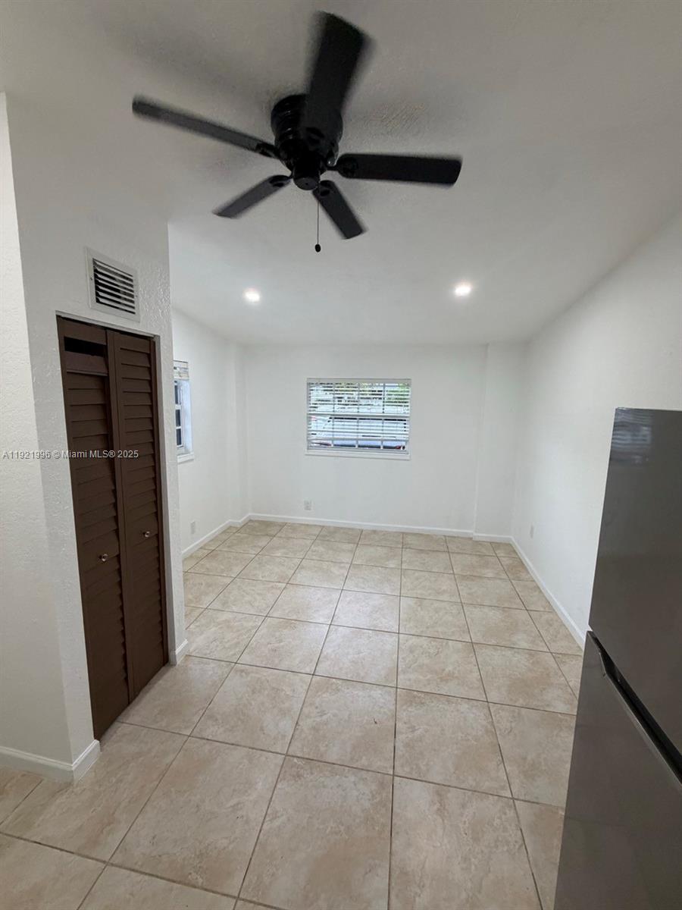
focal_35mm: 14
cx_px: 341
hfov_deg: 85.7
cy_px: 455
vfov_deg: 102.1
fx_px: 368
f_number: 2.2
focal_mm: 2.22
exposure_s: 1/121
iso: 320
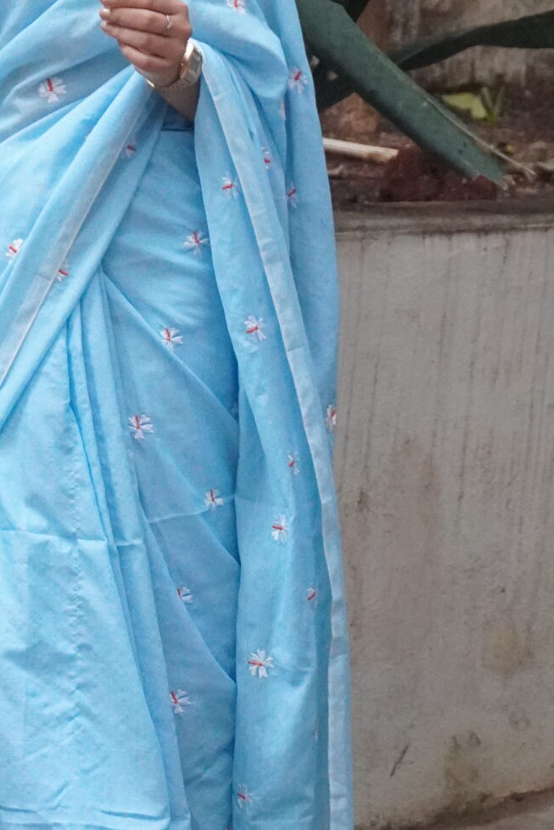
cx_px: 112
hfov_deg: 10.5
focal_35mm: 130
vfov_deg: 15.7
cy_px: 288
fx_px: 3008
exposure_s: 1/160
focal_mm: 33
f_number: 5
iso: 5000
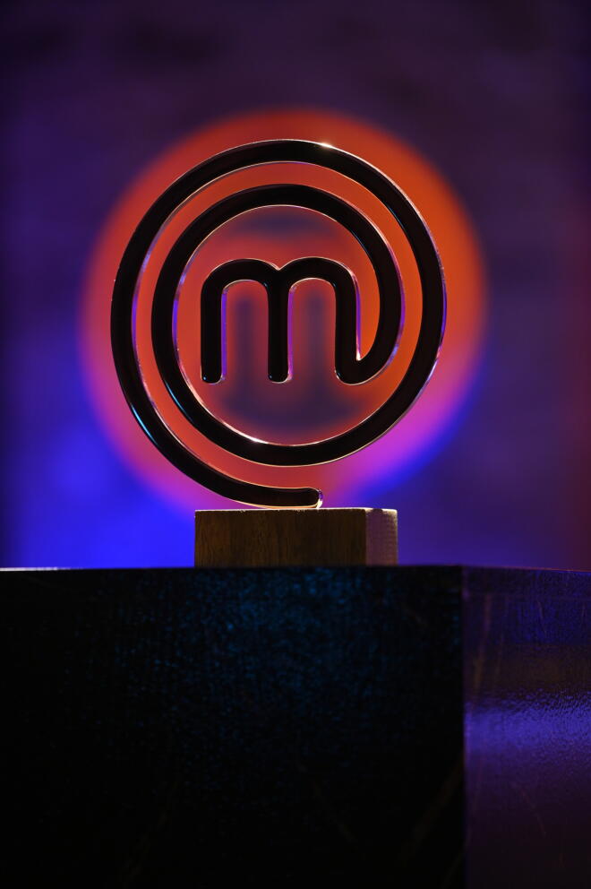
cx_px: 296
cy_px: 444
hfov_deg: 7.4
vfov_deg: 11.1
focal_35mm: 185
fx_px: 4562
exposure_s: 1/250
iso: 2500
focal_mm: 185
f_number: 3.2
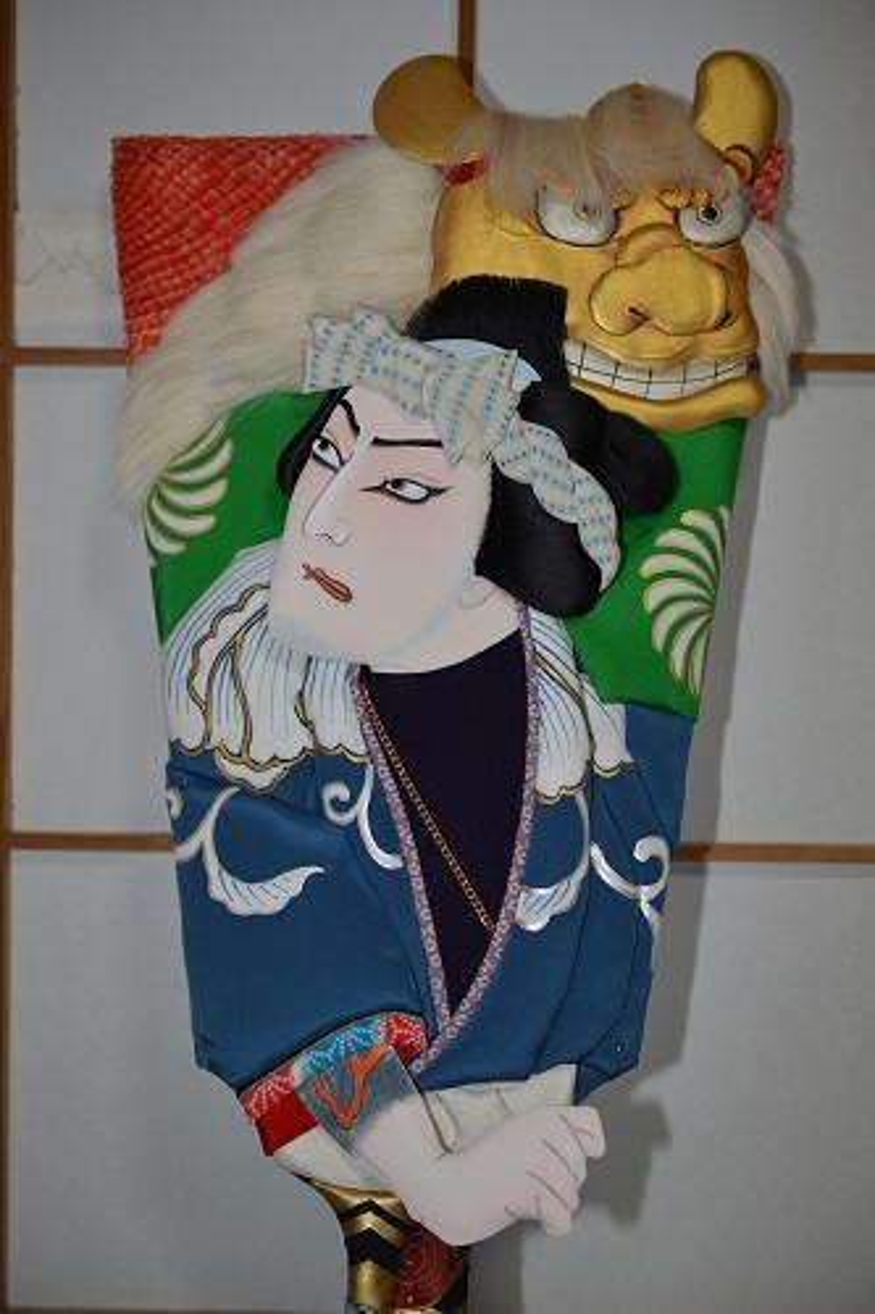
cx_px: 438
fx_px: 1824
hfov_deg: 27.0
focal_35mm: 50
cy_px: 657
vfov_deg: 39.6
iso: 220
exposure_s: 1/60
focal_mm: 50
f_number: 2.8
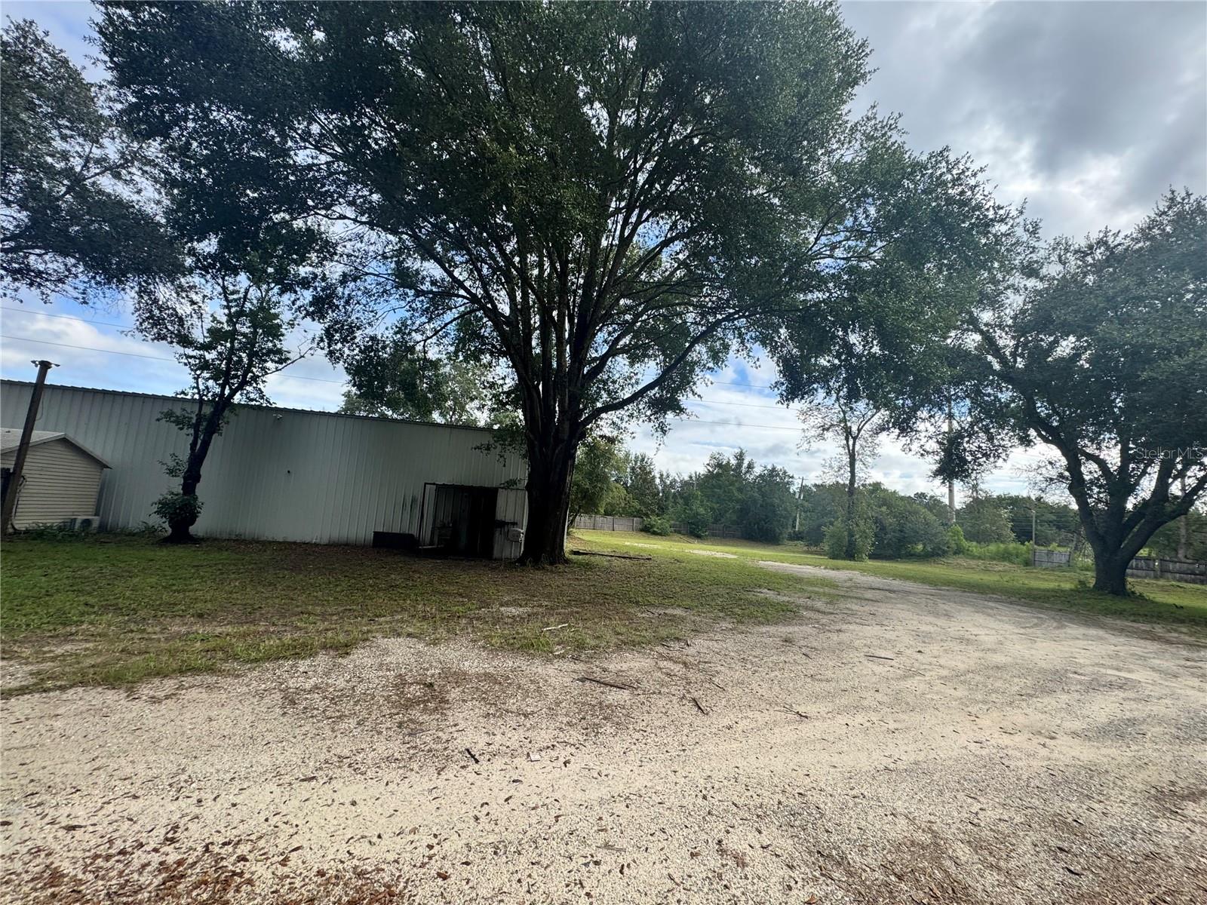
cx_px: 604
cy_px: 452
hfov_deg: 102.1
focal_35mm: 14
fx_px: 488
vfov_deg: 85.7
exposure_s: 1/505
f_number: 2.2
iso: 40
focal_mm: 2.22
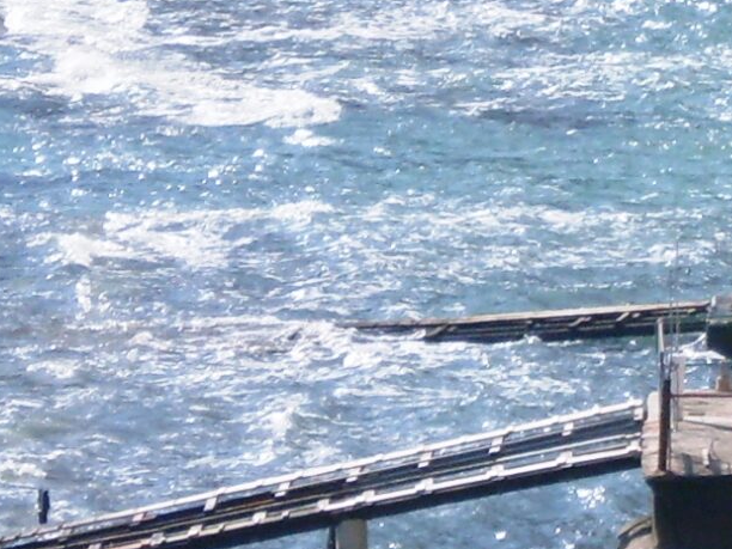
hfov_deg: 4.1
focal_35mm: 477
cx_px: 874
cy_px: 184
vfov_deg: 3.1
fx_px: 10087
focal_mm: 18.9
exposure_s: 1/500
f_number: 5.2
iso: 80
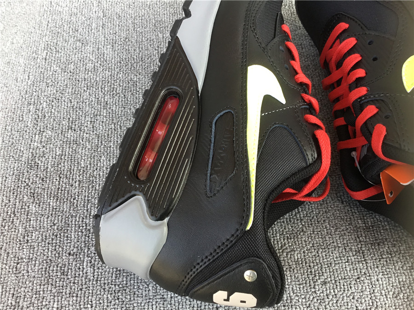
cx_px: 207
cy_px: 155
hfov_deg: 58.4
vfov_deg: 45.4
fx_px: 371
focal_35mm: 31
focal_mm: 3.3
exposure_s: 1/100
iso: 40
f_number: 2.4
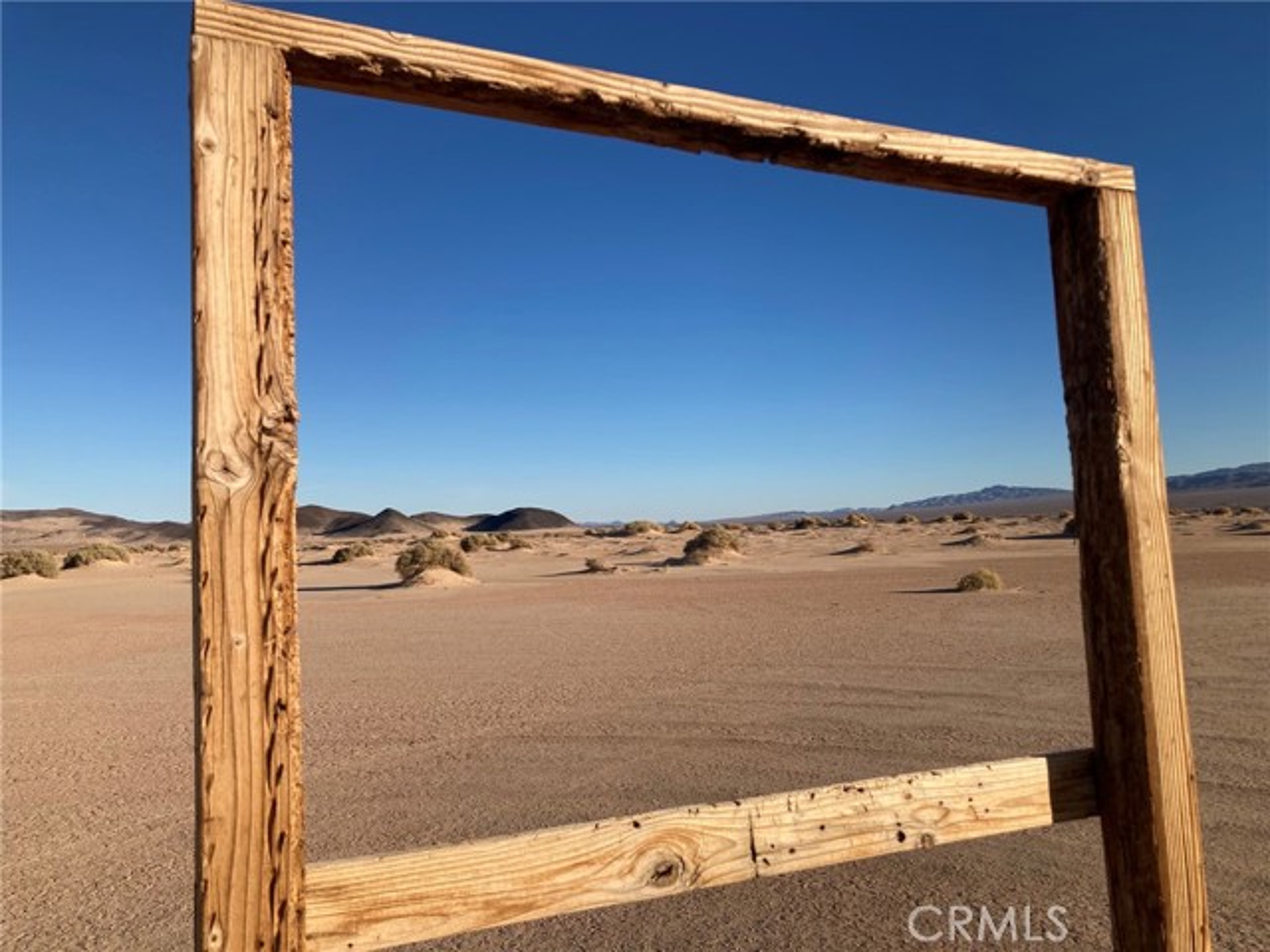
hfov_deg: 63.4
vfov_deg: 49.7
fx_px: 1027
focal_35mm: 28
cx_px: 635
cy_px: 476
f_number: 1.8
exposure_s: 1/2315
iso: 20
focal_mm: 3.99
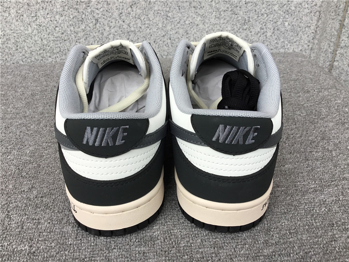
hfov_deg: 58.4
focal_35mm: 31
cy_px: 131
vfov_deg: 45.4
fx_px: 313
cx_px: 174
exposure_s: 1/151
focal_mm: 3.3
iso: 25
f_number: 2.4
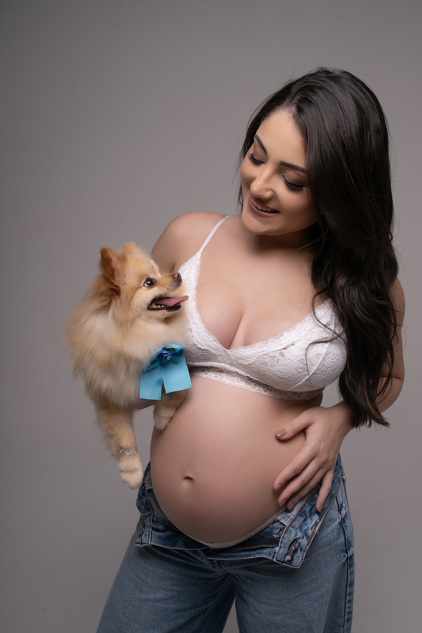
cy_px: 316
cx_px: 211
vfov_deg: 54.4
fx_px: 615
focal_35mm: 35
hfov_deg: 37.9
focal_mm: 35
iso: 100
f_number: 8
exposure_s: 1/160
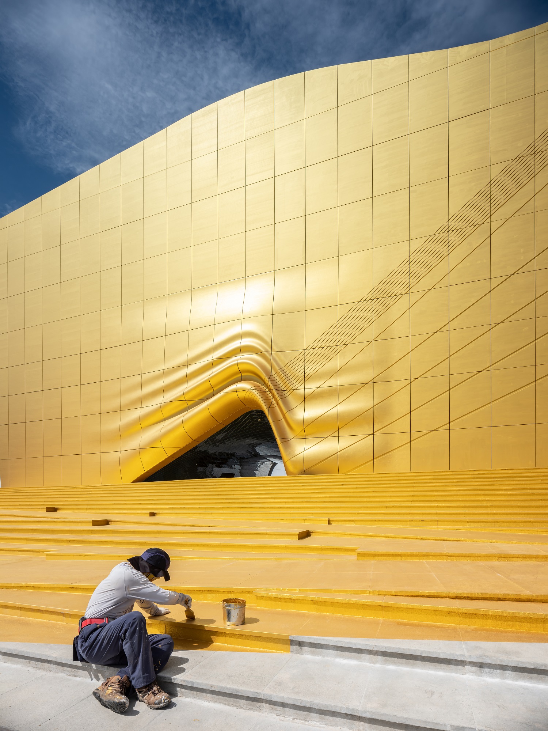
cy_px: 366
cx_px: 274
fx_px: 401
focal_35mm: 19
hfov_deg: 68.7
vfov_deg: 84.7
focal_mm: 24
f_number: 16
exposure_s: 1/200
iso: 160
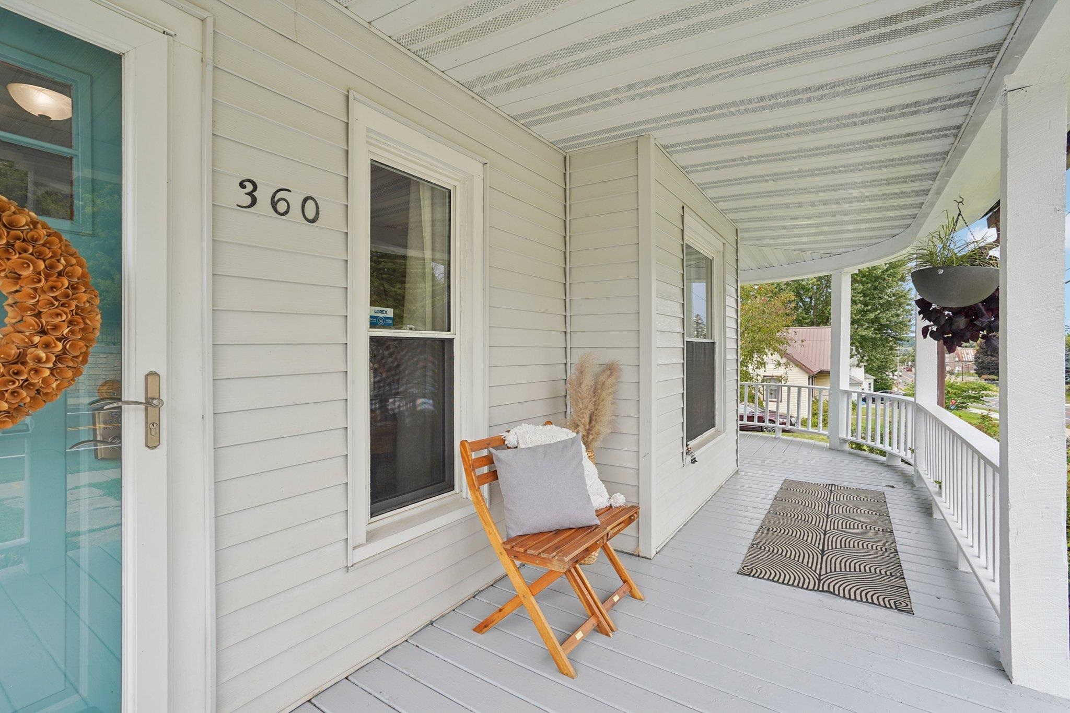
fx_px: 475
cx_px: 535
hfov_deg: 96.7
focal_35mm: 16
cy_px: 356
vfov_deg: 73.7
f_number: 8
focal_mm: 16
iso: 100
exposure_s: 1/80
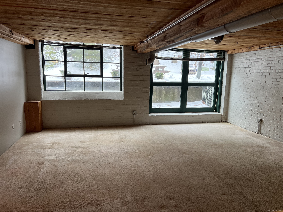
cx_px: 142
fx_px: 213
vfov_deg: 53.1
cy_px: 106
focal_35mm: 26
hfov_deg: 67.3
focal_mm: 5.7
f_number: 1.5
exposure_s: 1/120
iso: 125
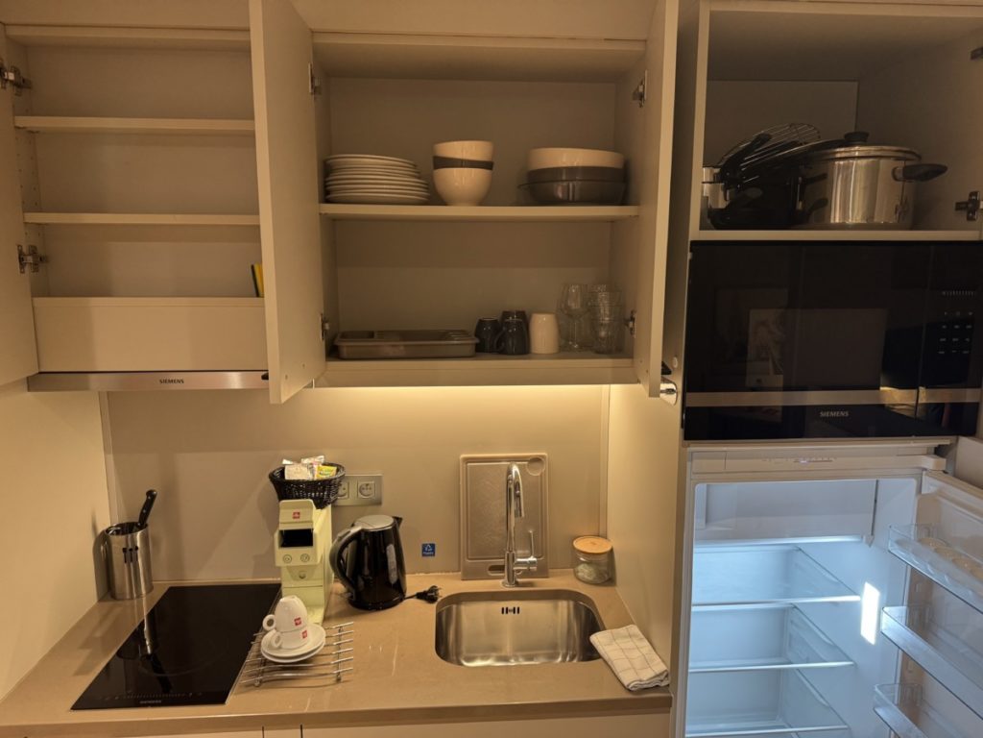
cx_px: 492
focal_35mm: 24
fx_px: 682
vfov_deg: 56.8
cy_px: 369
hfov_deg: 71.6
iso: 320
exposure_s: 1/50
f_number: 1.78
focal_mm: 6.76
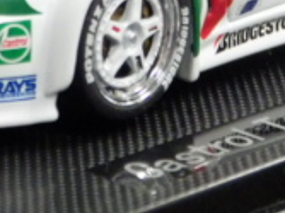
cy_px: -187
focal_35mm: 334
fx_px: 2748
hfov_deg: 5.9
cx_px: 61
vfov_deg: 4.4
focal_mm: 15.6
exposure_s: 1/30
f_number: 4.4
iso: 800
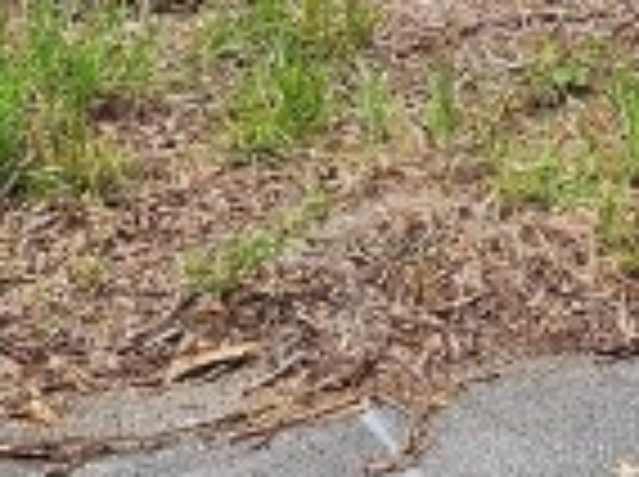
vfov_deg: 7.7
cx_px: 328
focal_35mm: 166
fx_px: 3059
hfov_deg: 11.9
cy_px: -999
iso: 10
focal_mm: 6.3
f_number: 1.7
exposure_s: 1/254
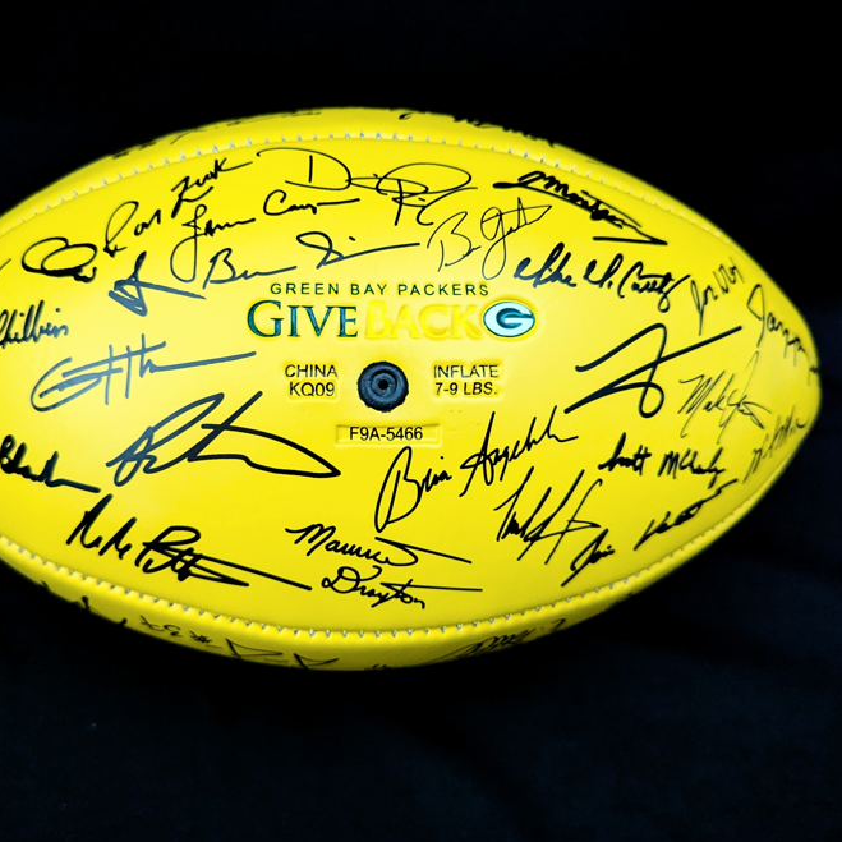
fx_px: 798
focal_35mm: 29
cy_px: 423
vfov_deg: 55.6
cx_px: 367
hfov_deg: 55.5
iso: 2580
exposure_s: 1/24.2
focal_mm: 6.81
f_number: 1.85
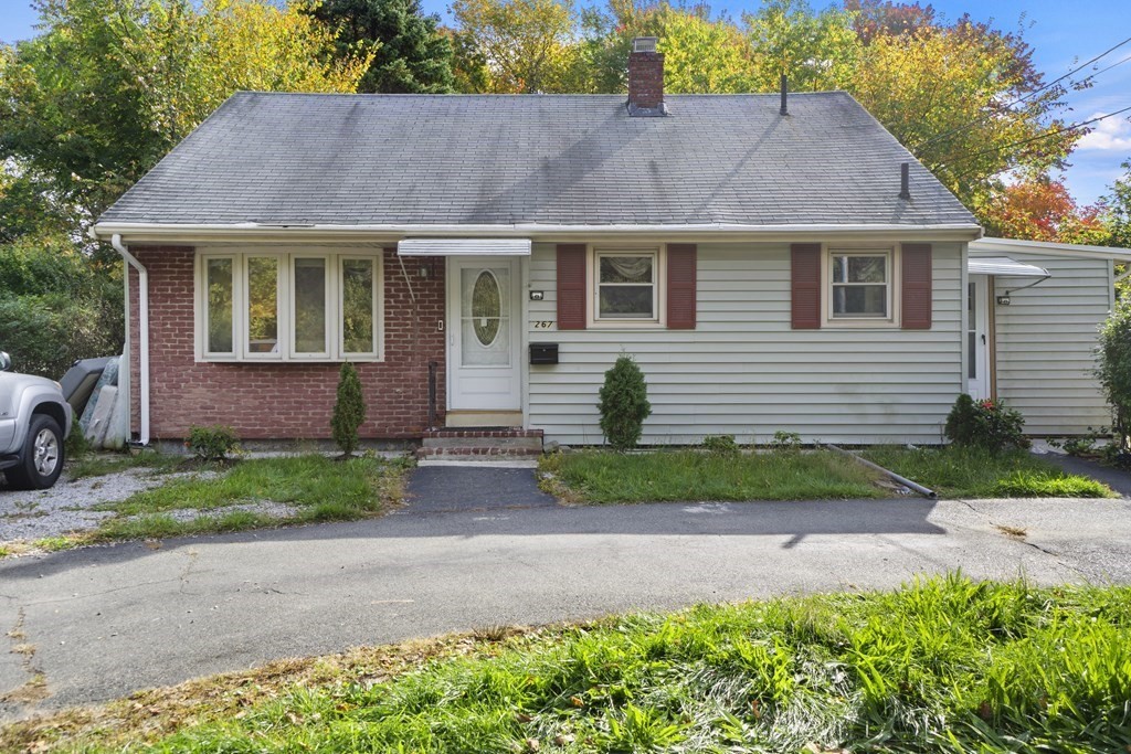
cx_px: 566
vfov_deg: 47.9
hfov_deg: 67.4
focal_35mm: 27
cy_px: 377
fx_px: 848
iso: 200
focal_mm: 18
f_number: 7.1
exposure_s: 1/160
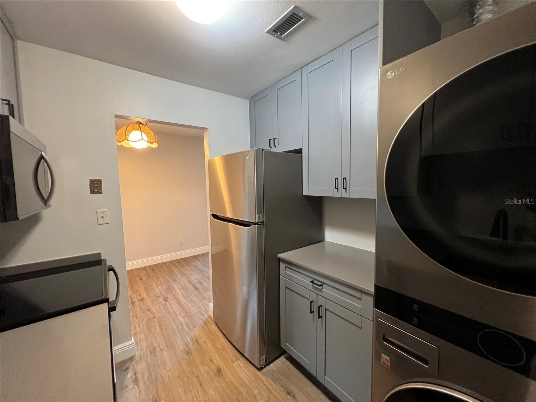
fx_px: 201
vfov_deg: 89.9
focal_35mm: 13
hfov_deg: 106.2
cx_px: 268
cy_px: 201
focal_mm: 1.57
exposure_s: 1/60
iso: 500
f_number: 1.8
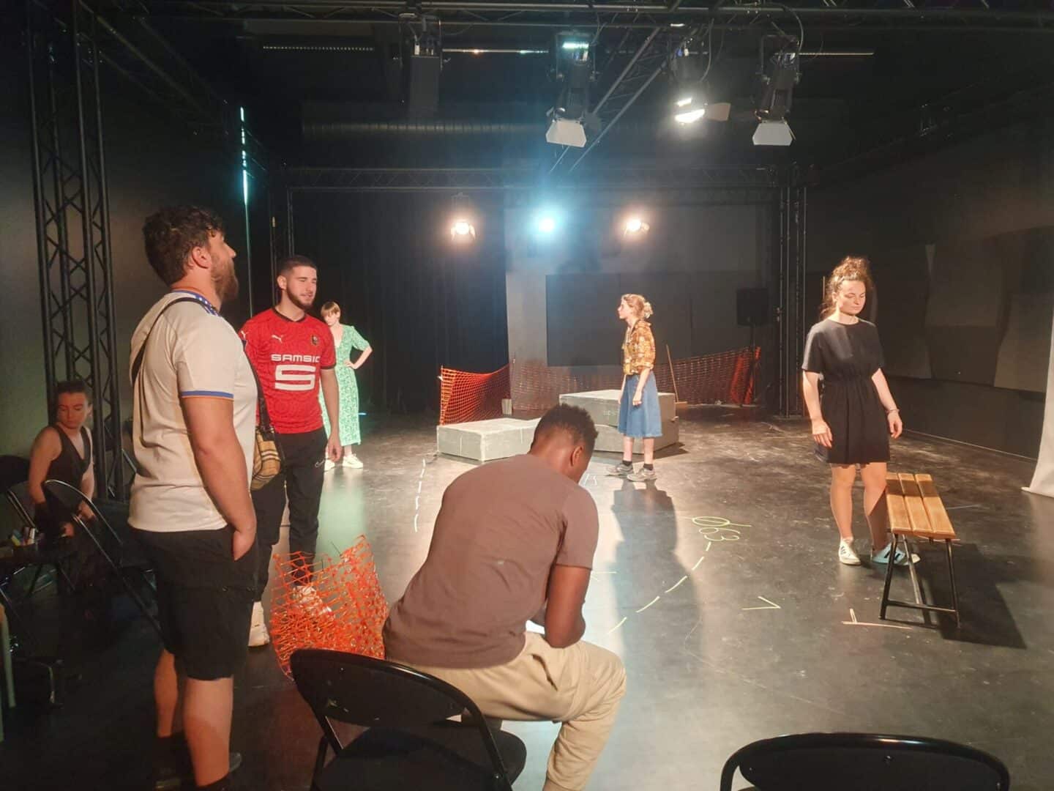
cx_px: 527
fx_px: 792
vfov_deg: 53.1
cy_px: 396
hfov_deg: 67.3
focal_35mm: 26
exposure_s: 1/100
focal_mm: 4.32
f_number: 1.5
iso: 400
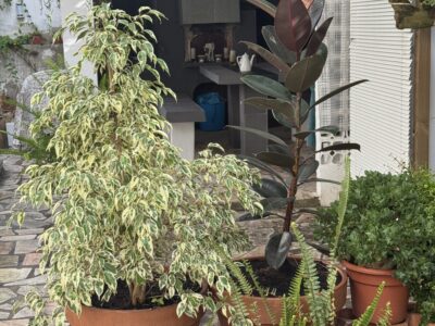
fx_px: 603
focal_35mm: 48
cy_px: 163
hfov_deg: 39.7
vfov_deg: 30.3
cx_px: 218
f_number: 1.78
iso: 64
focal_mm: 6.76
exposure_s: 1/252
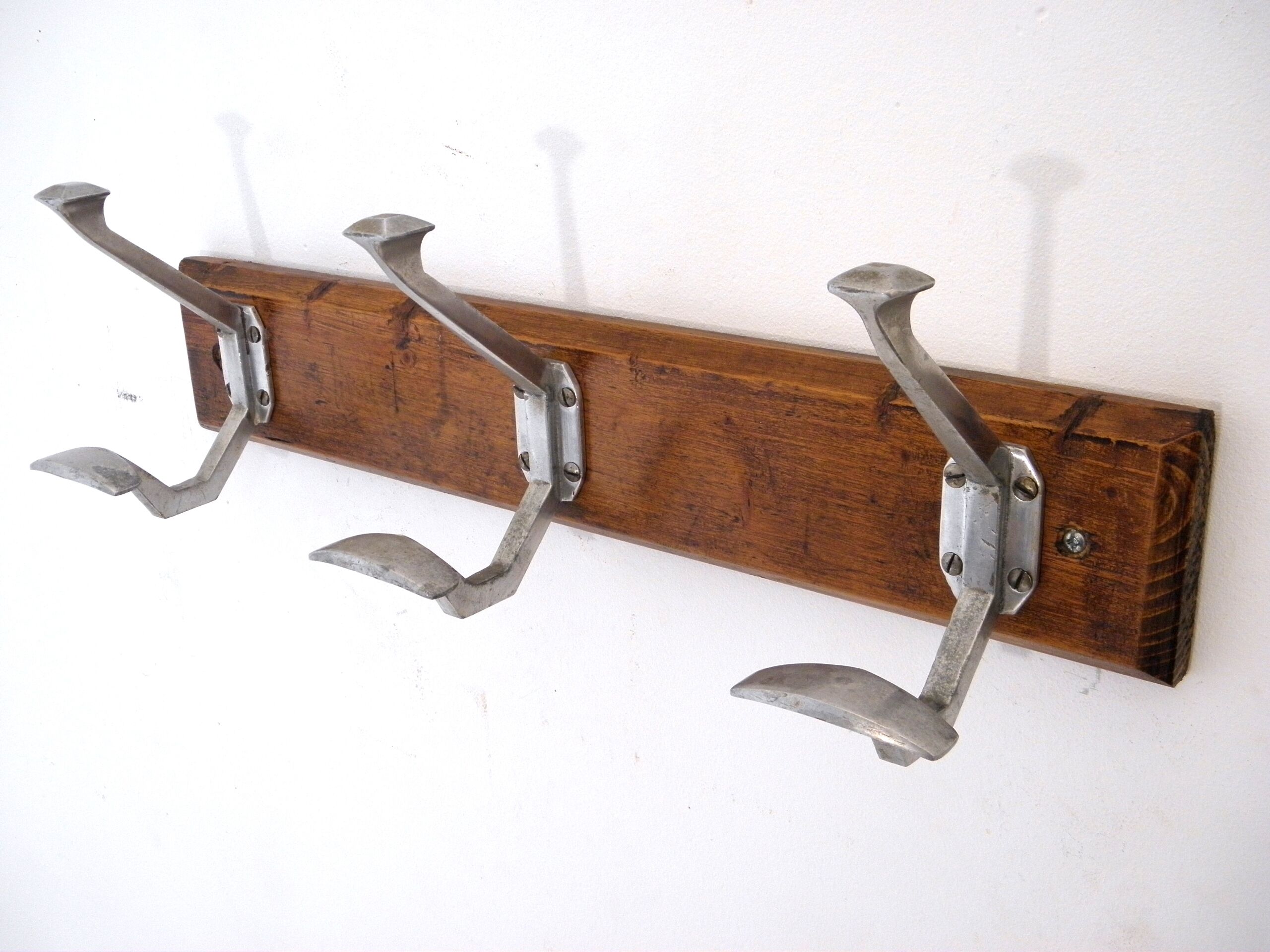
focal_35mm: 39
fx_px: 1431
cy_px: 476
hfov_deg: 47.9
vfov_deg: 36.8
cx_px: 635
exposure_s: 1/20
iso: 200
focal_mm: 7.1
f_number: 3.8
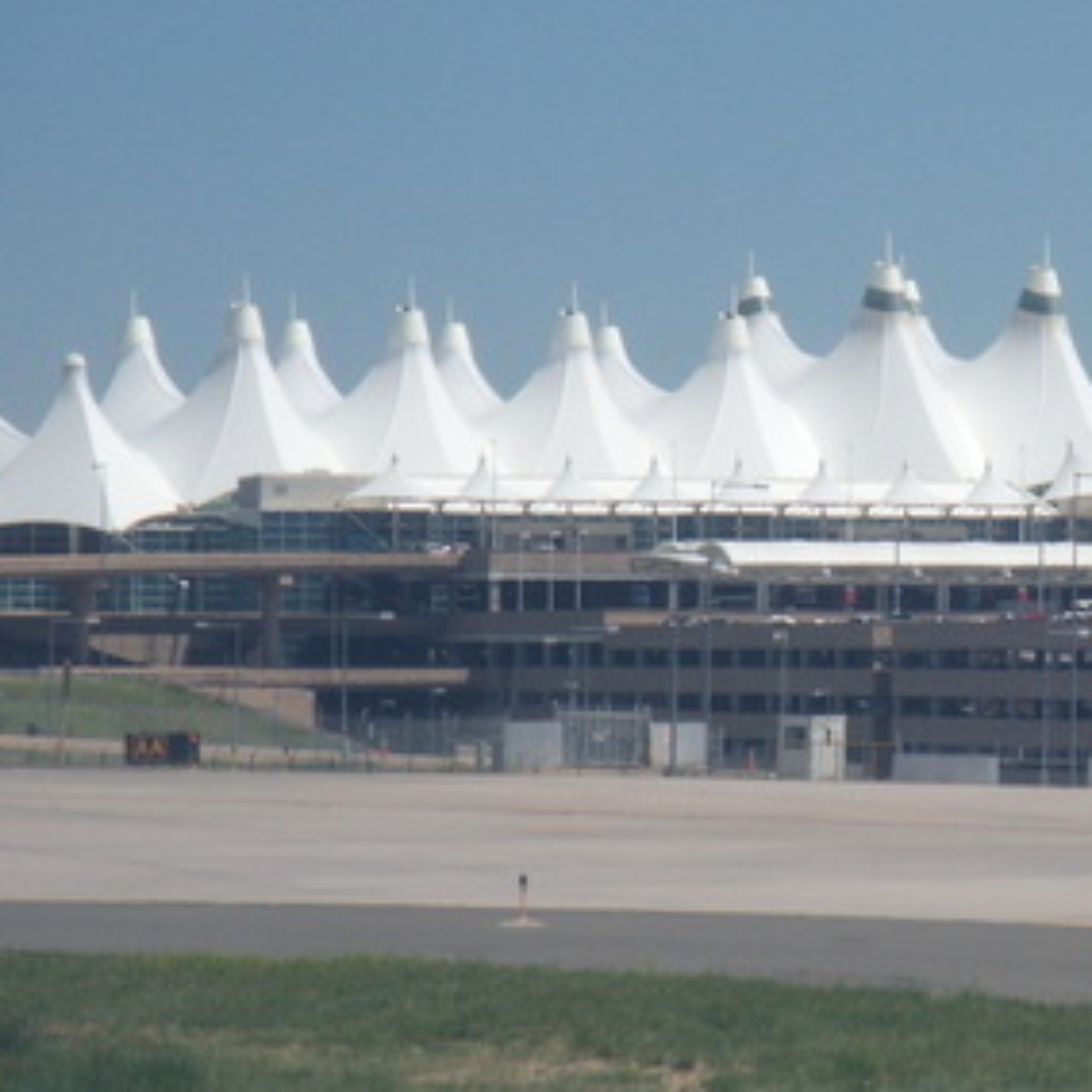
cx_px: 1080
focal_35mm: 227
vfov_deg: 7.7
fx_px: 8102
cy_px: 465
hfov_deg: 7.7
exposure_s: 1/455
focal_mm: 19.2
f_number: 7.1
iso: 64
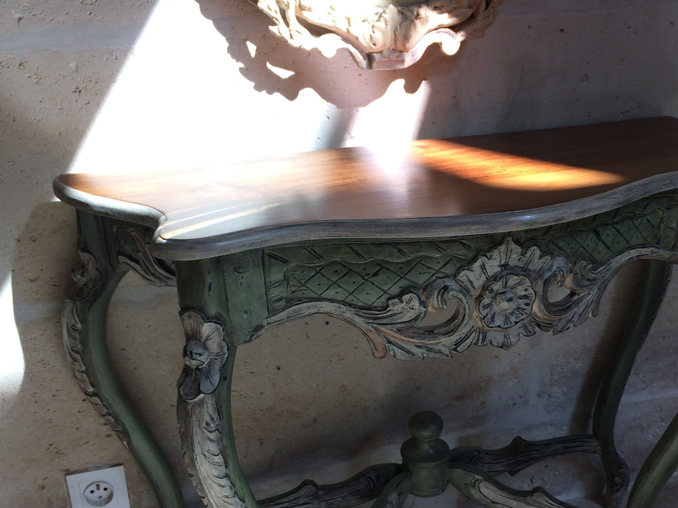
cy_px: 357
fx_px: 842
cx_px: 378
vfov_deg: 33.2
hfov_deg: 43.8
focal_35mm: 43
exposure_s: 1/146
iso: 32
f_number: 2.2
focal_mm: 4.15
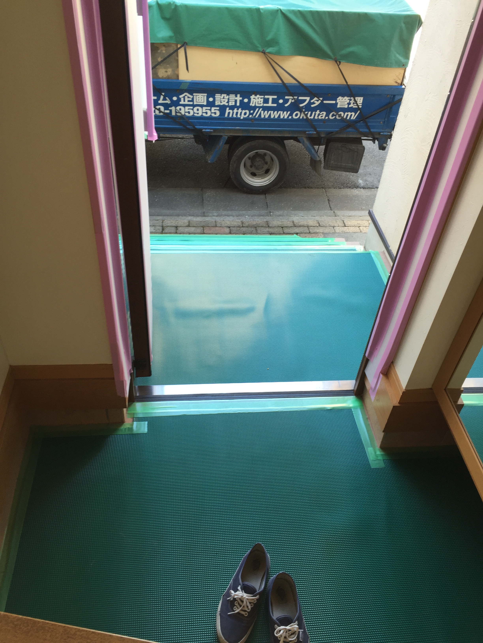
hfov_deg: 48.2
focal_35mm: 29
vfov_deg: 61.7
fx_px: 540
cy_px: 322
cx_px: 242
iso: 32
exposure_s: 1/60
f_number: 2.2
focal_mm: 4.15
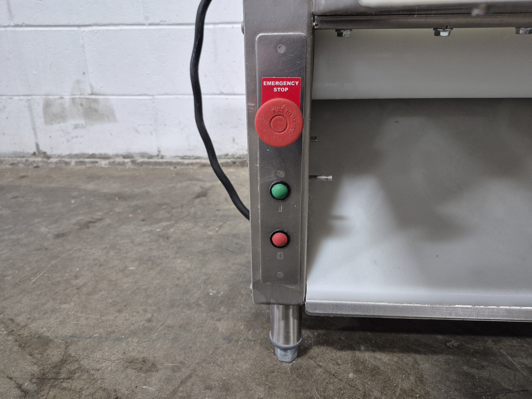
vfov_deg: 58.9
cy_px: 200
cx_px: 266
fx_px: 353
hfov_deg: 73.9
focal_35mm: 23
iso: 500
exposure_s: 1/120
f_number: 1.8
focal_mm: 5.4
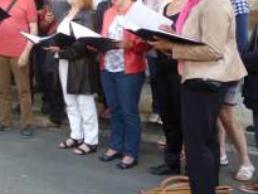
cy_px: 33
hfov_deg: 30.5
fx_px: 433
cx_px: -8
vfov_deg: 24.8
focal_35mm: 58
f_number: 3.1
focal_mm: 5
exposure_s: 1/60
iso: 125
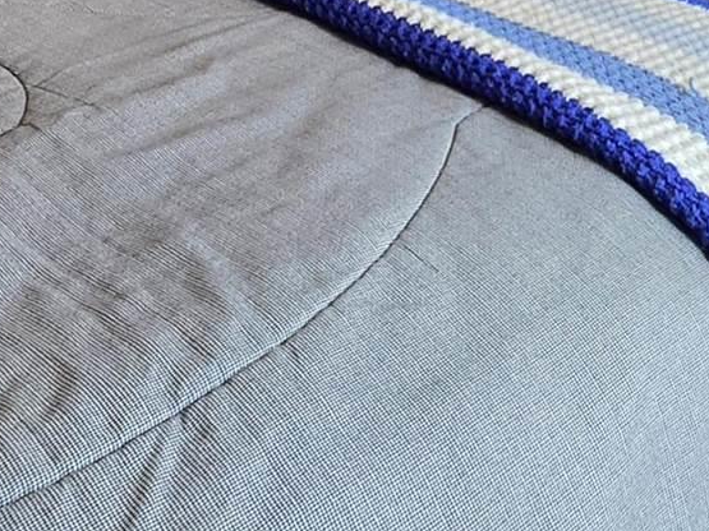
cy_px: -352
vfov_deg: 17.5
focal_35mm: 72
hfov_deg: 27.0
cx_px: 369
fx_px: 1474
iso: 160
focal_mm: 2.2
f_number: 1.9
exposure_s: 1/120
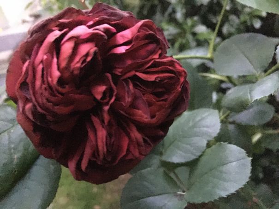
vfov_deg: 48.2
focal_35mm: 29
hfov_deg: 61.6
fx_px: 234
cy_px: 104
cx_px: 140
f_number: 2.2
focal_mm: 4.15
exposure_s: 1/4
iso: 400
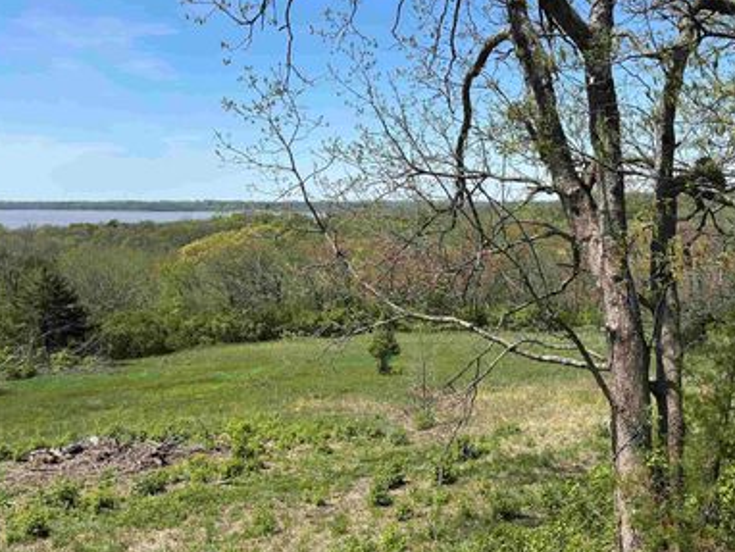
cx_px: 456
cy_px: 303
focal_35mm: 34
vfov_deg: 41.8
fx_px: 722
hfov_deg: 53.4
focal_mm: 5.7
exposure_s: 1/3460
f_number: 1.5
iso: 50
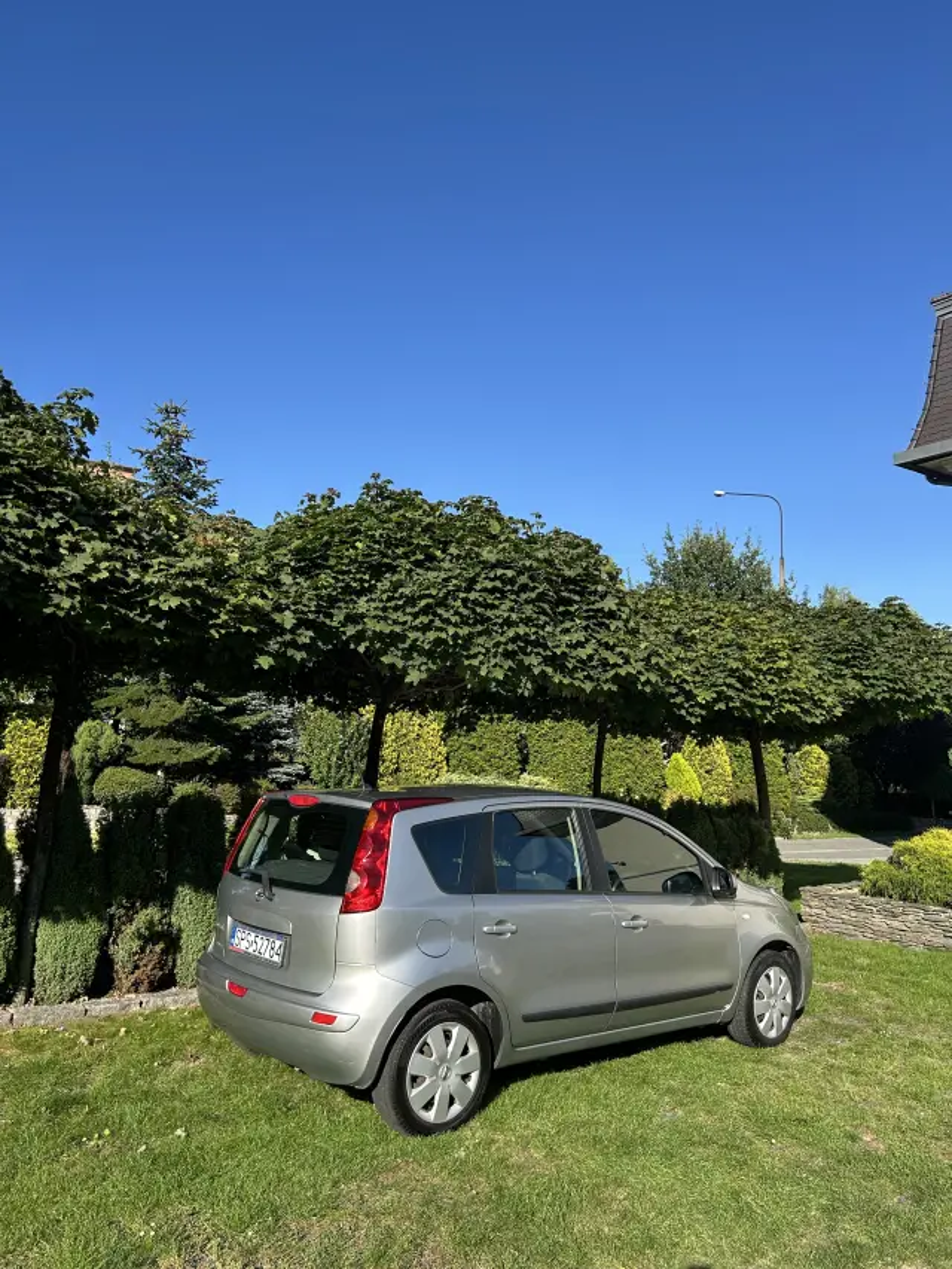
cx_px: 476
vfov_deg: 67.3
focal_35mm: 26
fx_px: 953
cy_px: 634
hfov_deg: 53.1
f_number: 1.5
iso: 50
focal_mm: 5.7
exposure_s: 1/2457
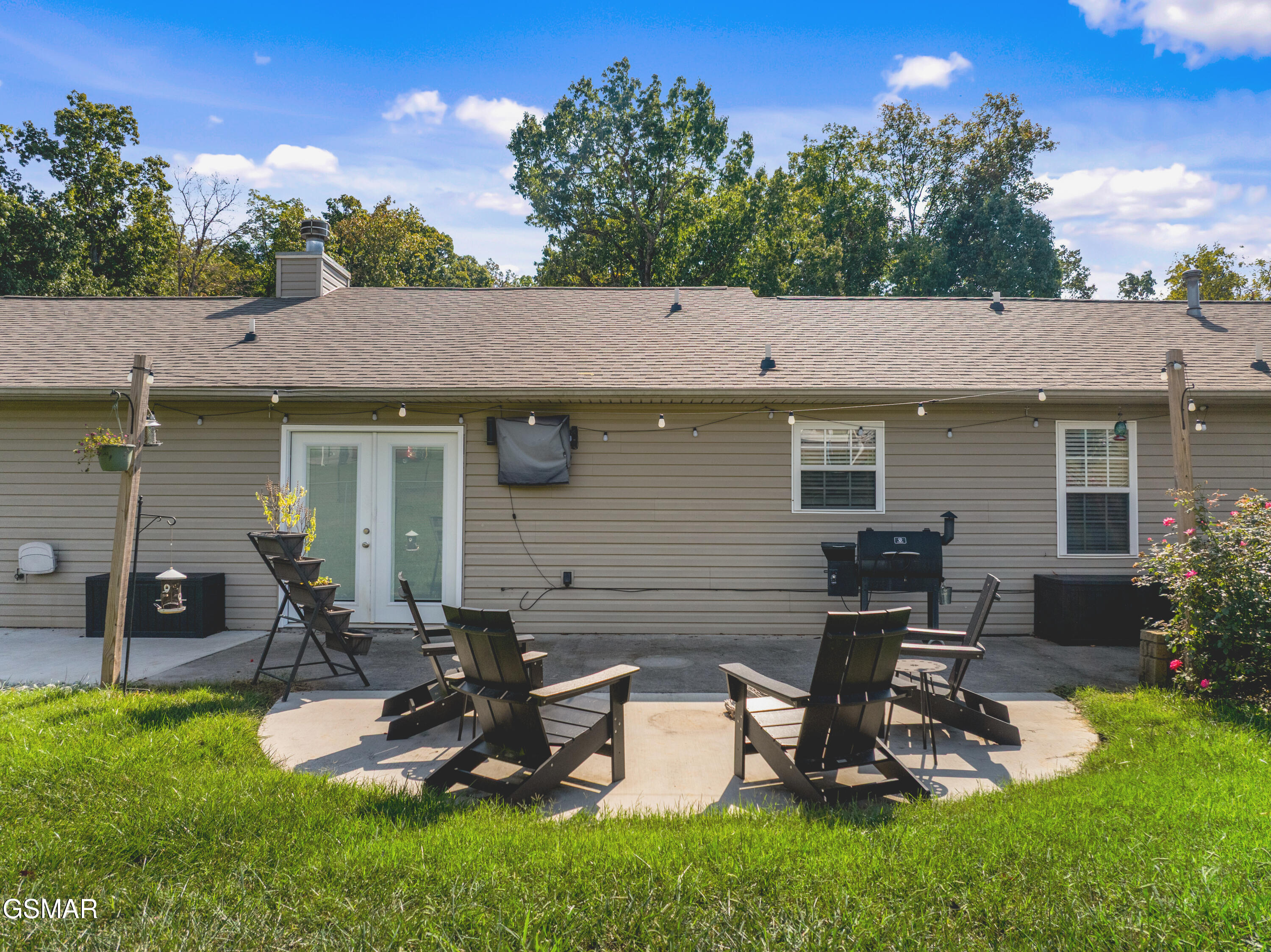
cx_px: 636
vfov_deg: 56.8
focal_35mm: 24
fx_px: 881
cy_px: 476
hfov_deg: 71.6
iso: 260
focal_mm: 12.29
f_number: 2.8
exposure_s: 1/2500
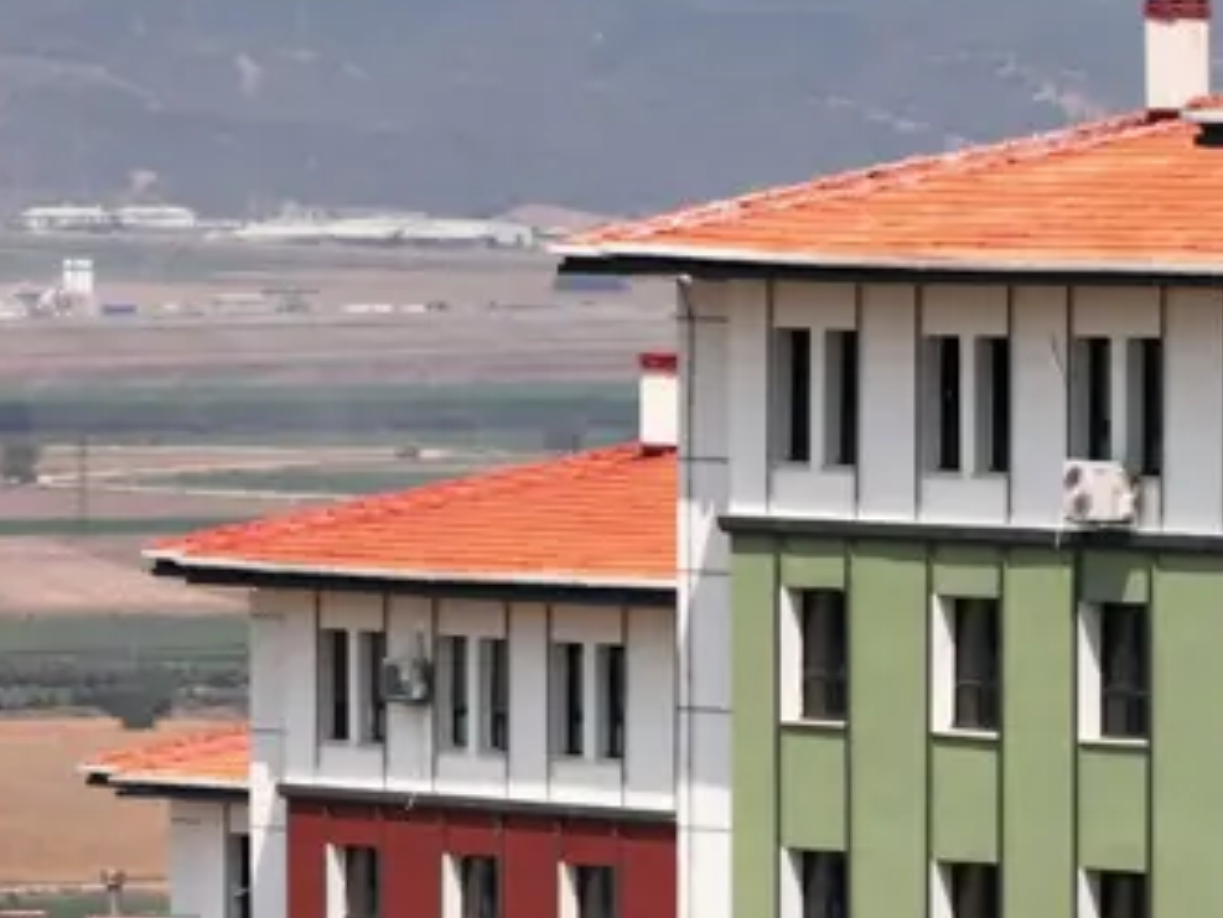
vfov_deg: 3.4
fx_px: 15692
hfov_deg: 4.4
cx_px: 1524
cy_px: 636
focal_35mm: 444
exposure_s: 1/1000
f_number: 3.4
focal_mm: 30.71
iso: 100
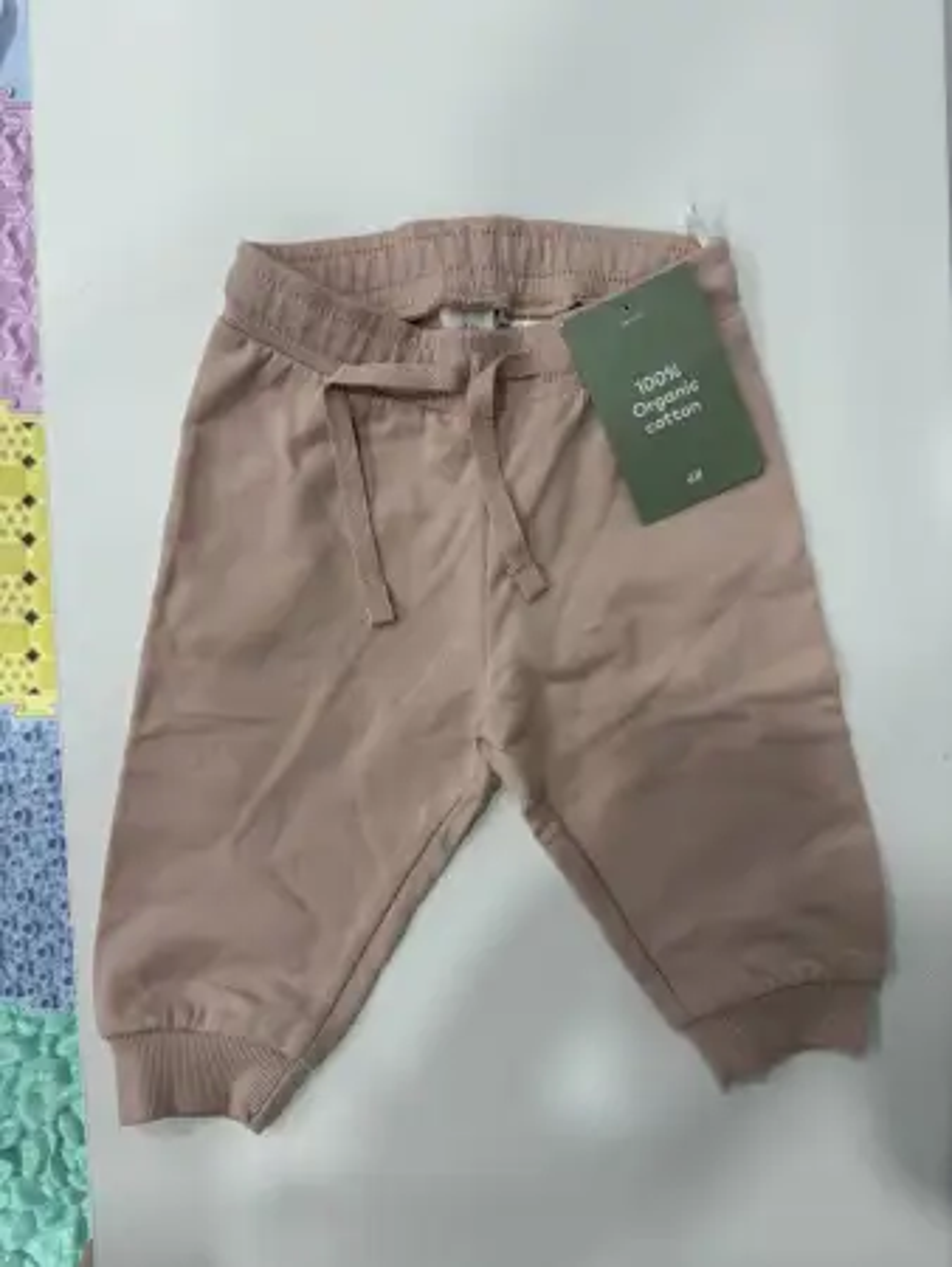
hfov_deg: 56.9
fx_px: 879
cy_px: 634
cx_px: 476
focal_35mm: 24
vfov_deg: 71.6
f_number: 1.78
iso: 125
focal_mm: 6.76
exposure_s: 1/100
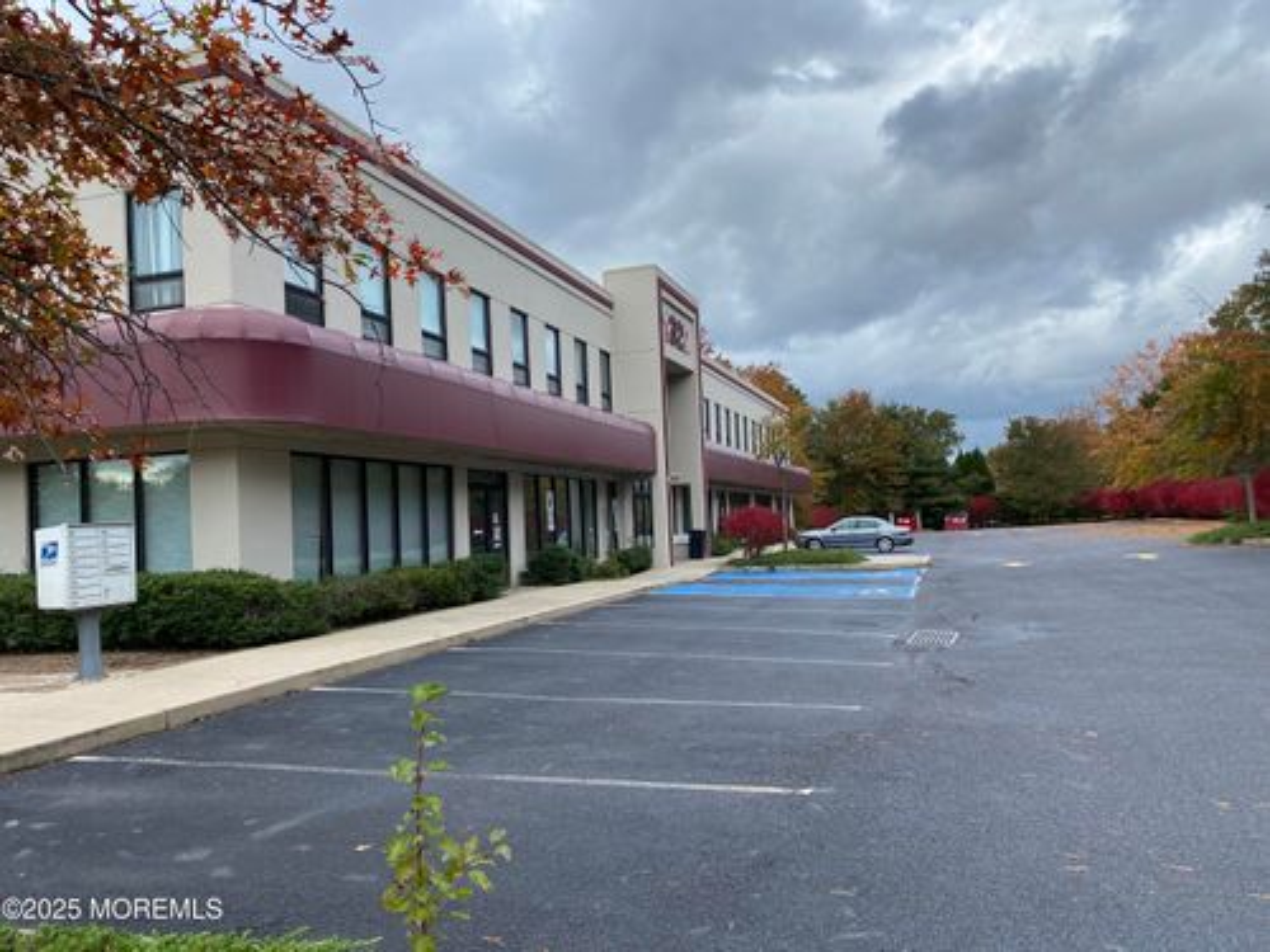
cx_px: 635
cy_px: 476
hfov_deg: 67.3
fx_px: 954
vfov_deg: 53.1
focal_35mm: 26
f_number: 1.8
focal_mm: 4.25
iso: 32
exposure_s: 1/1218
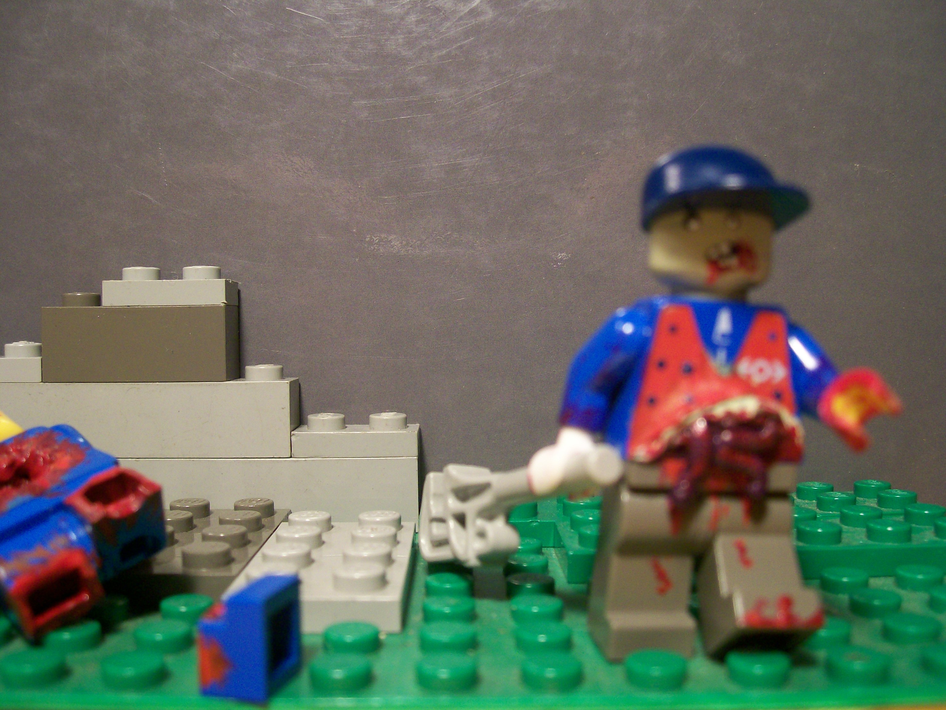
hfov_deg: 52.6
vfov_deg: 40.7
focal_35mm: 35
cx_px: 473
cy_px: 355
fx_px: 956
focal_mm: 5.8
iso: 160
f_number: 2.8
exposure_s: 1/15.8
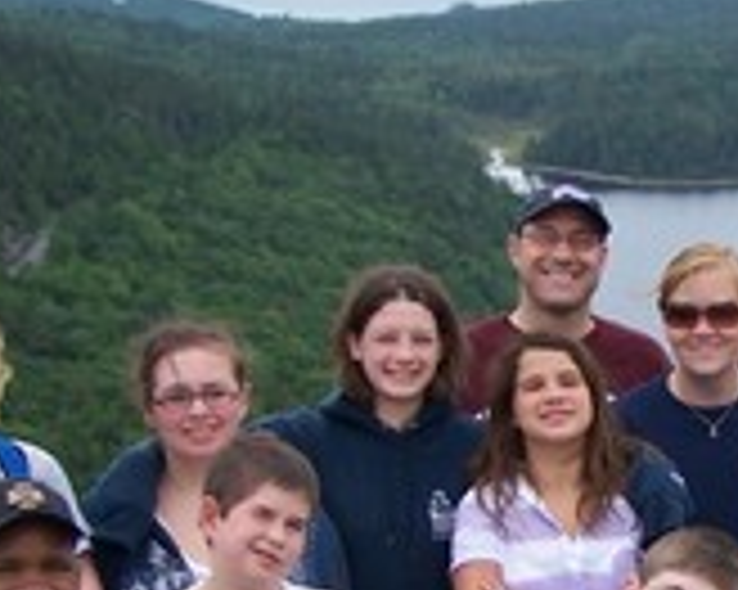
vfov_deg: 10.5
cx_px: 936
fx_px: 3165
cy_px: 622
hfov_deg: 12.9
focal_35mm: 145
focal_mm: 6.3
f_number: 2.8
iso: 80
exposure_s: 1/800
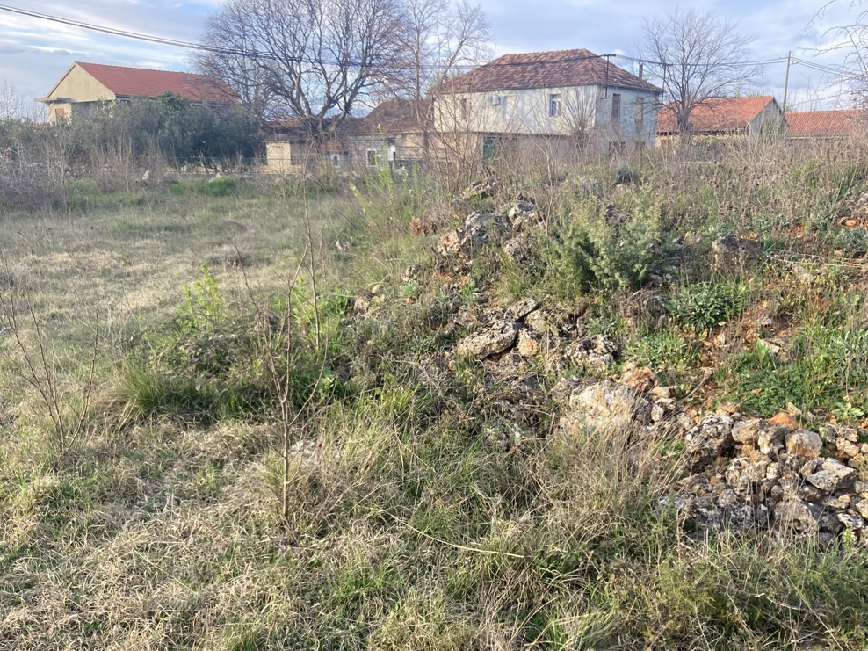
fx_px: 853
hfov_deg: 53.9
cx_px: 453
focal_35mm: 34
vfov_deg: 41.6
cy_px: 386
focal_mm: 3.99
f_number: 1.8
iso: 20
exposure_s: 1/130
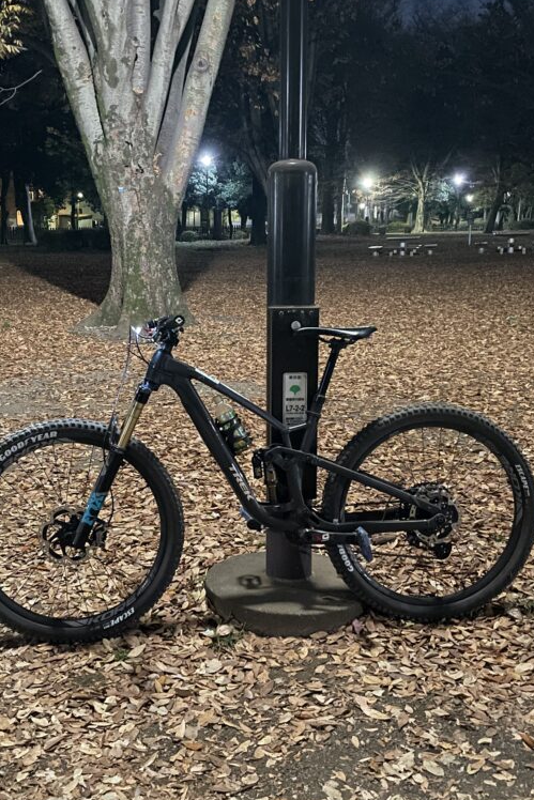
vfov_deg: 51.9
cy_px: 401
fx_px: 823
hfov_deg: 35.8
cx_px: 204
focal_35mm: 37
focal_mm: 4.2
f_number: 1.6
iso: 1000
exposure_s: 1/8
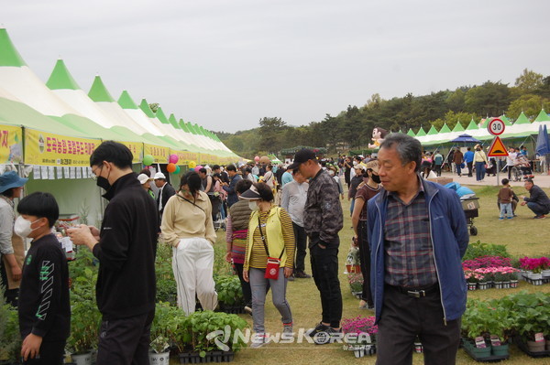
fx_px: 870
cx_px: 275
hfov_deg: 35.1
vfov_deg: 23.7
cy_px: 182
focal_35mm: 57
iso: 800
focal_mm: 38
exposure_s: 1/1250
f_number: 5.6
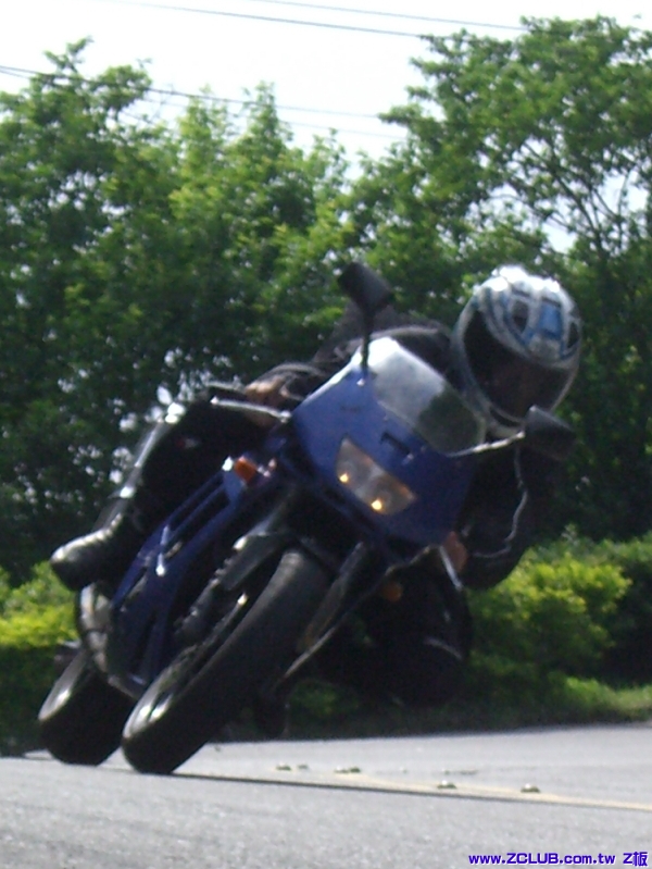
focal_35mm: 94
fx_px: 2359
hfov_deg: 15.7
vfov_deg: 20.9
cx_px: 326
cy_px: 434
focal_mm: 15.3
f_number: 4.6
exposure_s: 1/640
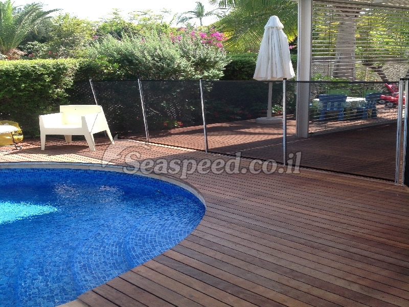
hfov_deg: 52.6
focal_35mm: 35
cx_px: 204
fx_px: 414
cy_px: 154
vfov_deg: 40.7
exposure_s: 1/444
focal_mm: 4.28
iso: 50
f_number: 2.4
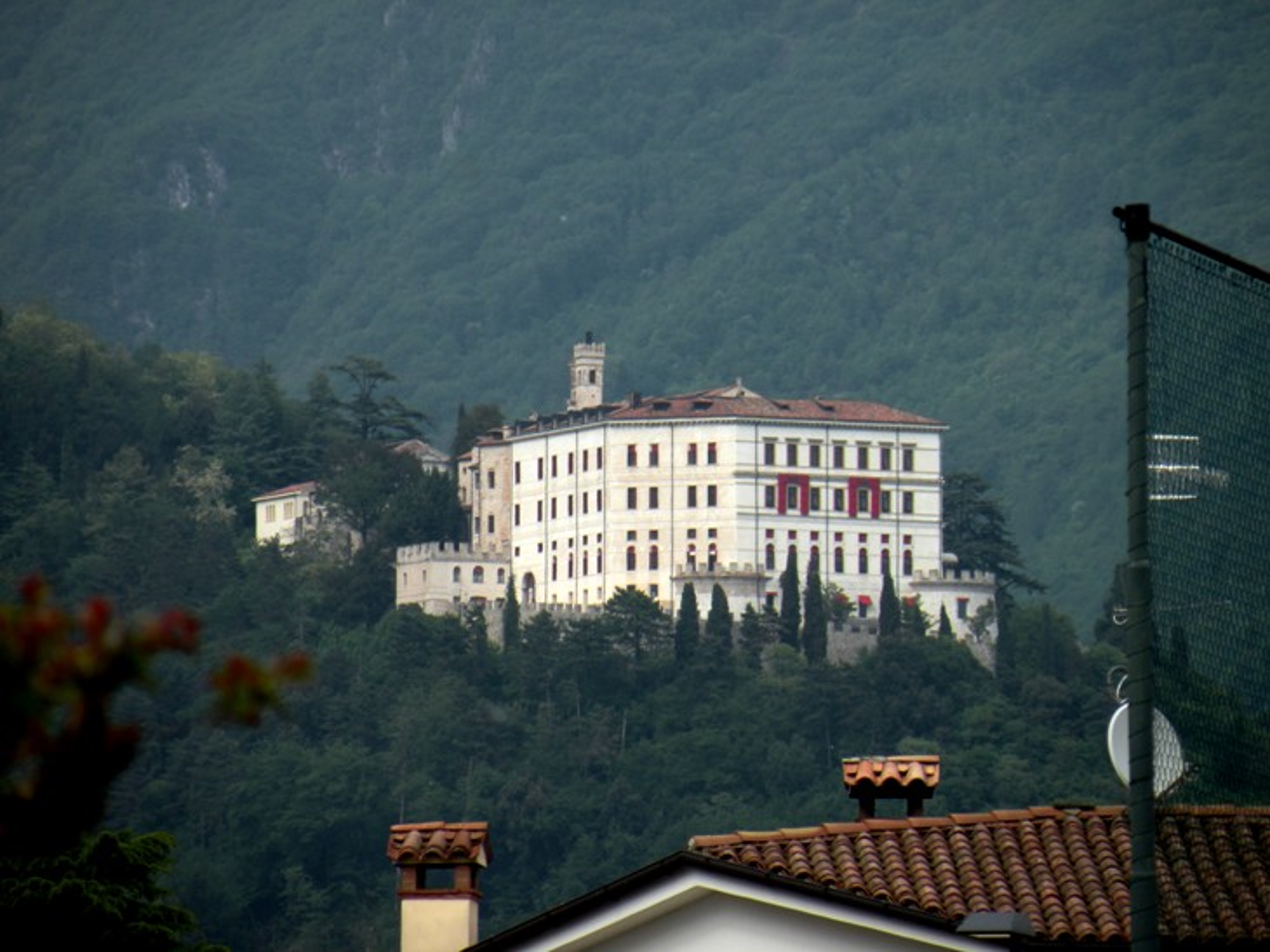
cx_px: 635
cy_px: 476
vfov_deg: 3.1
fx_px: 17825
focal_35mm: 486
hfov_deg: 4.1
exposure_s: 1/294
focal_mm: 84.2
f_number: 5
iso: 64
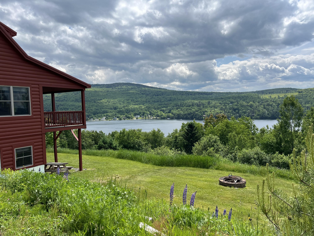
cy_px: 118
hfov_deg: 67.3
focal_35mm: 26
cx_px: 157
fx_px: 236
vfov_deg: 53.1
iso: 50
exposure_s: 1/4831
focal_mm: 5.7
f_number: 1.5
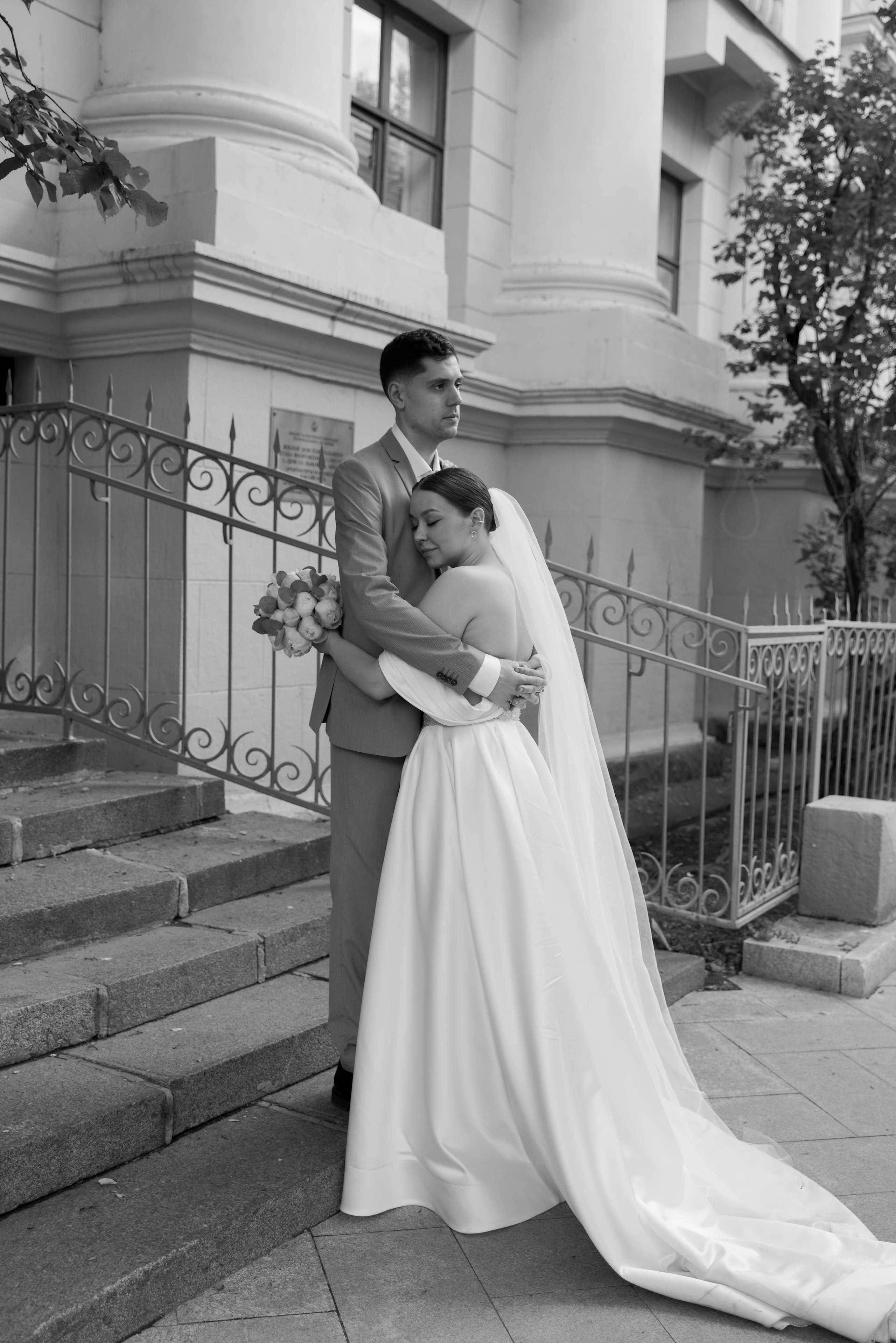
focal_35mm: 36
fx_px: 1344
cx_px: 448
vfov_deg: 53.1
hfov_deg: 36.9
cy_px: 672
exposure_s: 1/320
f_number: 2.8
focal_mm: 36
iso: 160
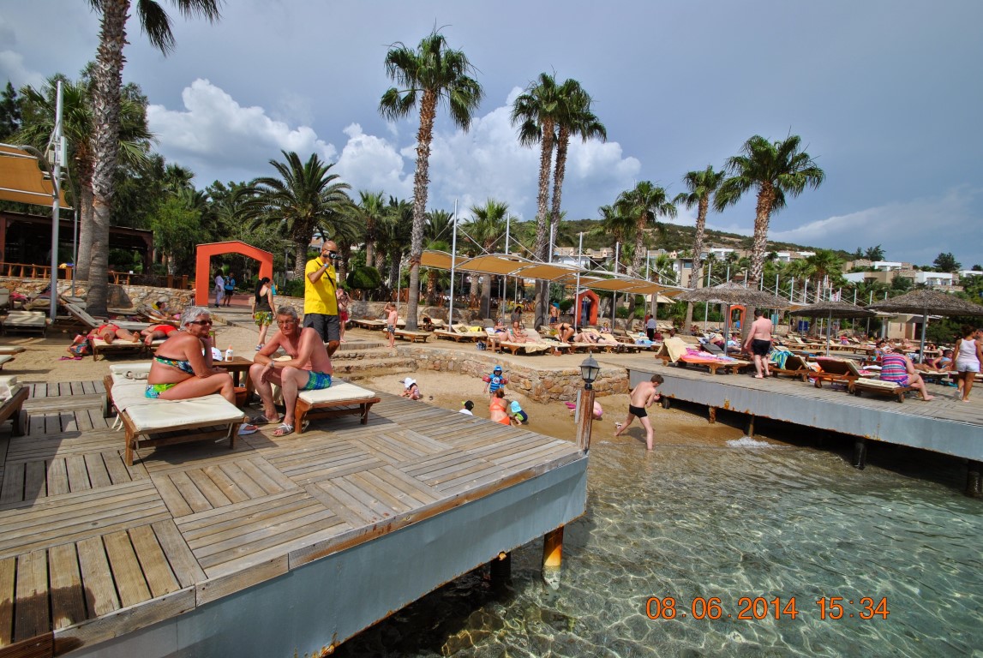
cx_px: 492
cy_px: 329
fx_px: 410
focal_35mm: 15
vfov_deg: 77.5
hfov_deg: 100.3
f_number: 9
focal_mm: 10
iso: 100
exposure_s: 1/320
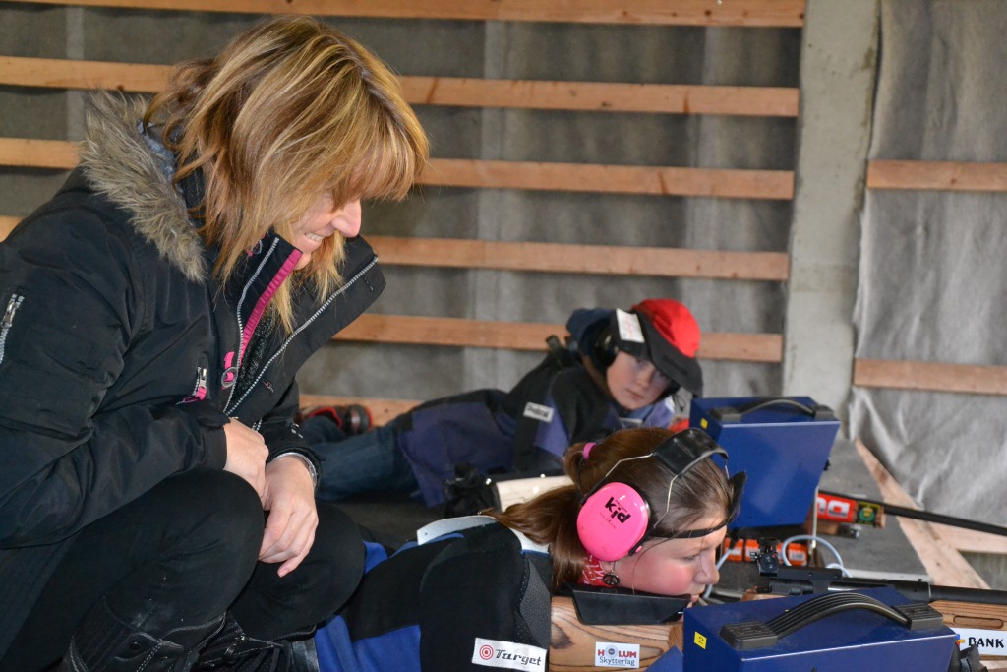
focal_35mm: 60
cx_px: 504
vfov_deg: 22.6
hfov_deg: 33.4
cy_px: 336
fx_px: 1678
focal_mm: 40
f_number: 4.5
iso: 3200
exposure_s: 1/60
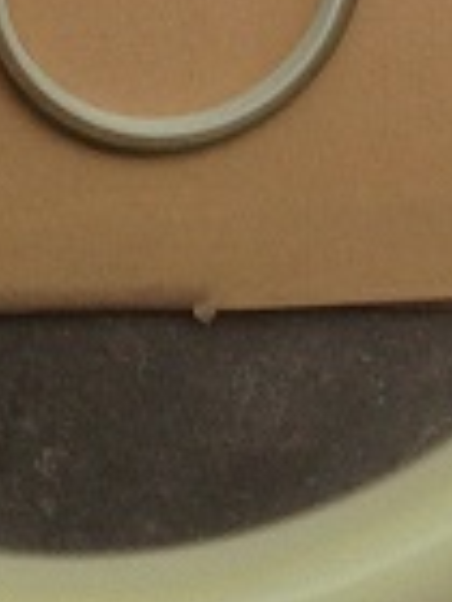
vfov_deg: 9.5
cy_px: -697
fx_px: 3343
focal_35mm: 192
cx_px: 232
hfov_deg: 7.7
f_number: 2.4
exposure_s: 1/24
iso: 50
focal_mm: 4.12
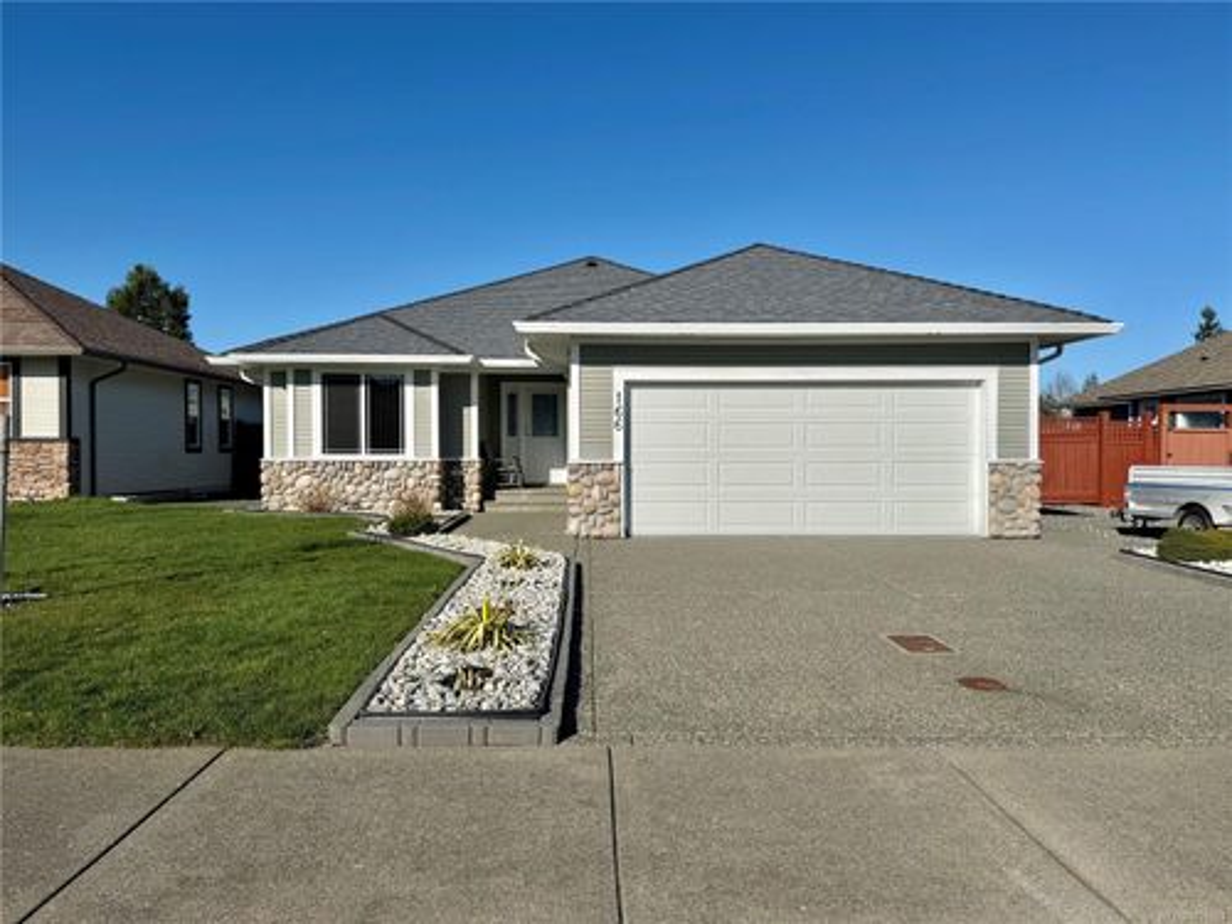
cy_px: 462
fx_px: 854
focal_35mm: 24
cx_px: 616
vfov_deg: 56.8
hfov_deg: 71.6
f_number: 1.78
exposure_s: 1/9091
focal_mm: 6.76
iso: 80
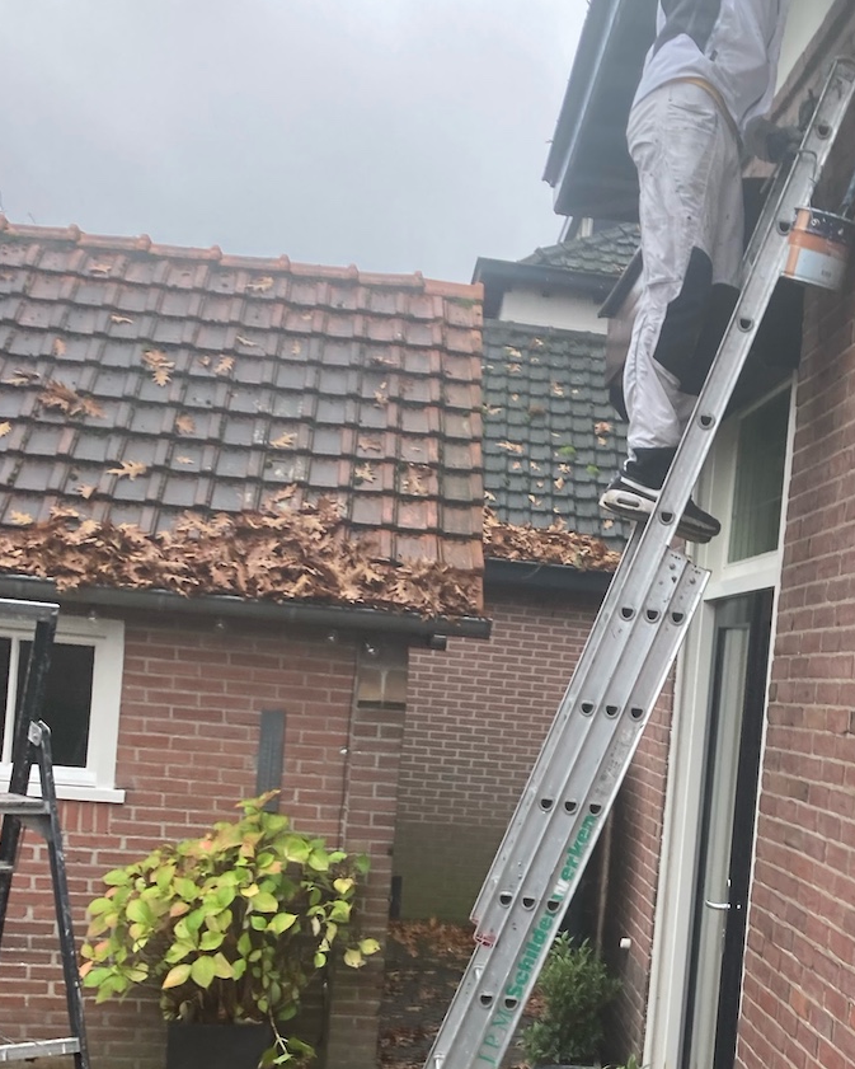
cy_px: 755
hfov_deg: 28.3
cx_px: 727
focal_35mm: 52
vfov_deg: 35.5
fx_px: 1645
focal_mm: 3.99
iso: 25
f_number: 1.8
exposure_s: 1/121
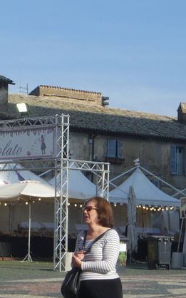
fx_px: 958
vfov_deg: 17.7
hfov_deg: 11.1
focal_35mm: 118
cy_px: 149
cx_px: 76
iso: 100
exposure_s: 1/320
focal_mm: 15
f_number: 5
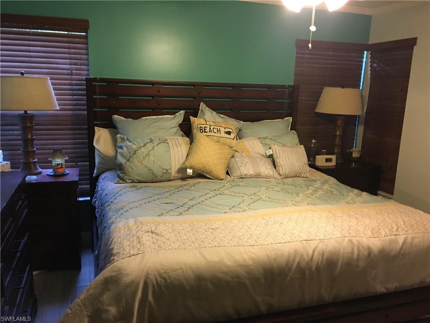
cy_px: 162
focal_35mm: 29
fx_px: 360
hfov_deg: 61.7
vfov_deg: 48.2
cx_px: 215
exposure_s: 1/30
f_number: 2.2
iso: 160
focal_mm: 4.15
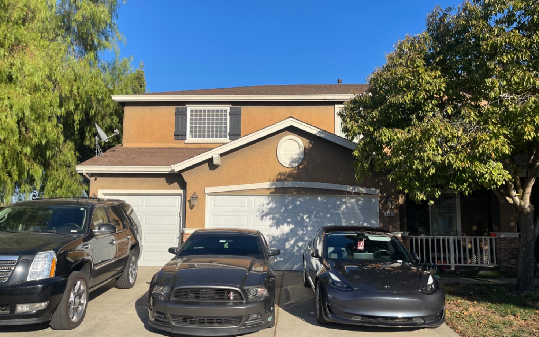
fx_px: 397
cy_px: 167
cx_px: 268
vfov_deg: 46.0
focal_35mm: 27
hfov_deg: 68.4
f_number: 1.6
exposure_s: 1/3344
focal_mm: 5.1
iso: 32
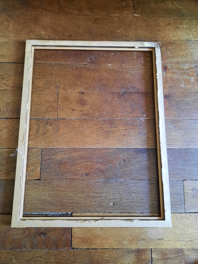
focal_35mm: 25
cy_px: 132
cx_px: 99
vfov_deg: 69.4
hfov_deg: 54.9
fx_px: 191
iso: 320
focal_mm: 4.6
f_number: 2
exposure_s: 1/25
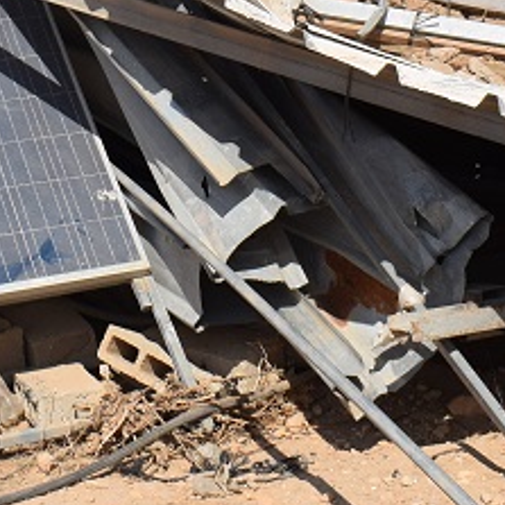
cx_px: 91
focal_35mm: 103
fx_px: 1700
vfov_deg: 15.7
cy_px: -217
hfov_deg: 16.7
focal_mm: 18
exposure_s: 1/500
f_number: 11
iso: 200
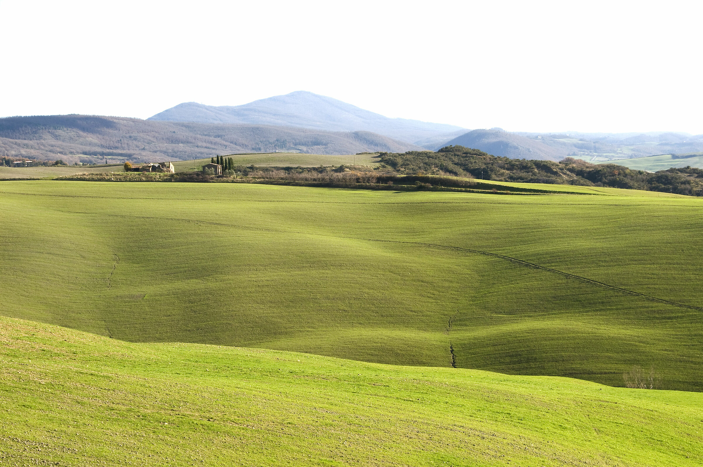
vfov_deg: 17.4
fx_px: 1521
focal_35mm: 78
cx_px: 352
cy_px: 234
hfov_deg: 26.0
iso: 200
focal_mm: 52
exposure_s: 1/200
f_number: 11
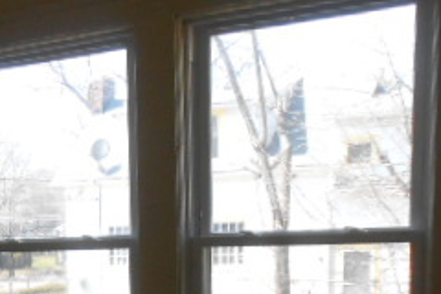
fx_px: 882
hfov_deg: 26.4
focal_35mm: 72
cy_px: 362
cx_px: -13
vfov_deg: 17.9
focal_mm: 4.6
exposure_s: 1/250
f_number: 3.5
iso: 250
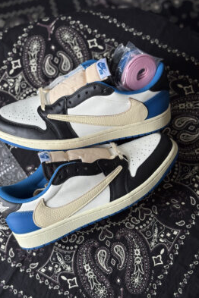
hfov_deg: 24.6
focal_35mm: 55
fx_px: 456
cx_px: 87
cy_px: 149
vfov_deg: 36.2
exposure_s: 1/120
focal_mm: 5.96
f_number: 1.6
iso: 32
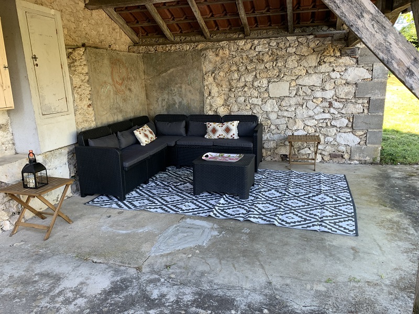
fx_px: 315
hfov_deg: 67.3
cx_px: 210
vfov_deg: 53.1
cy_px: 157
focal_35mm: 26
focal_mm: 4.25
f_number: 1.8
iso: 50
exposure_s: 1/121
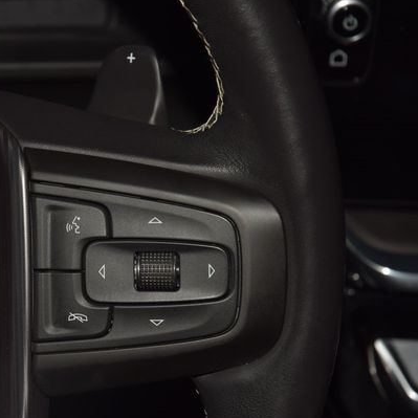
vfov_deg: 12.2
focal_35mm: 143
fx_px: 1954
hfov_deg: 12.2
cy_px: 219
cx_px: 107
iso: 100
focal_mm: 70
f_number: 8
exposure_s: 1/125
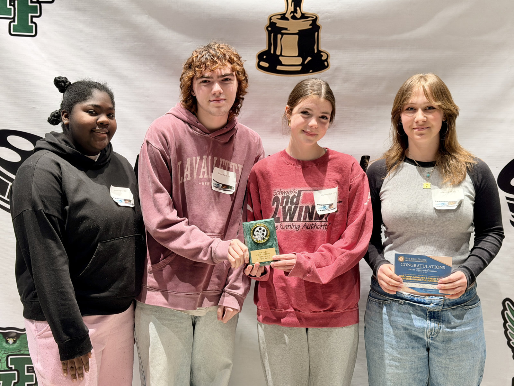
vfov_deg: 30.3
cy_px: 193
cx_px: 257
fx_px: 713
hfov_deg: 39.7
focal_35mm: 48
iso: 200
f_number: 1.8
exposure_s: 1/60
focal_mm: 6.8
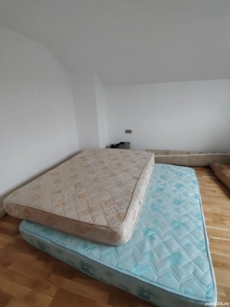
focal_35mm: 17
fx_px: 151
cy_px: 154
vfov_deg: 91.0
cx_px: 115
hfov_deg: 74.7
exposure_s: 1/50
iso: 277
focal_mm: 1.42
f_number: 2.2
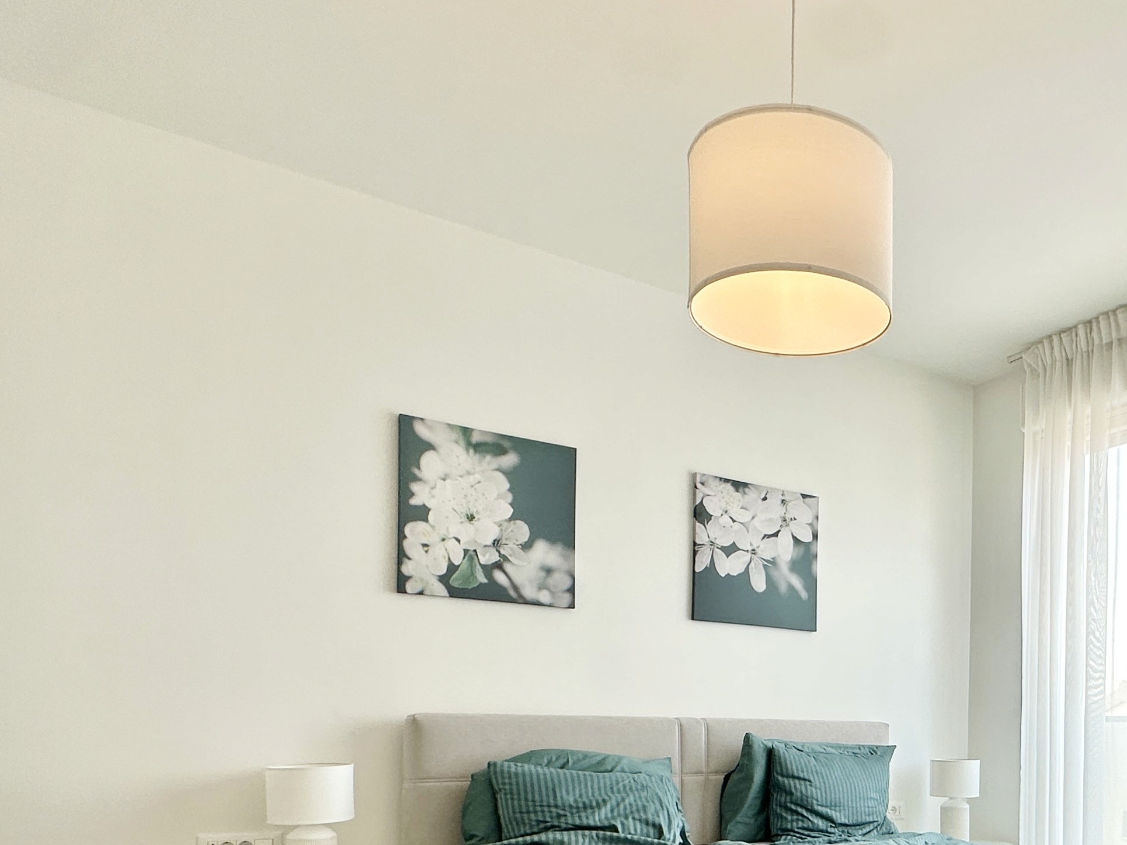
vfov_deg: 44.2
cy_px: 752
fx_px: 944
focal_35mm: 29
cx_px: 887
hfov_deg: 57.5
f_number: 2.2
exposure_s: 1/126
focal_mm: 2.22
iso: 40
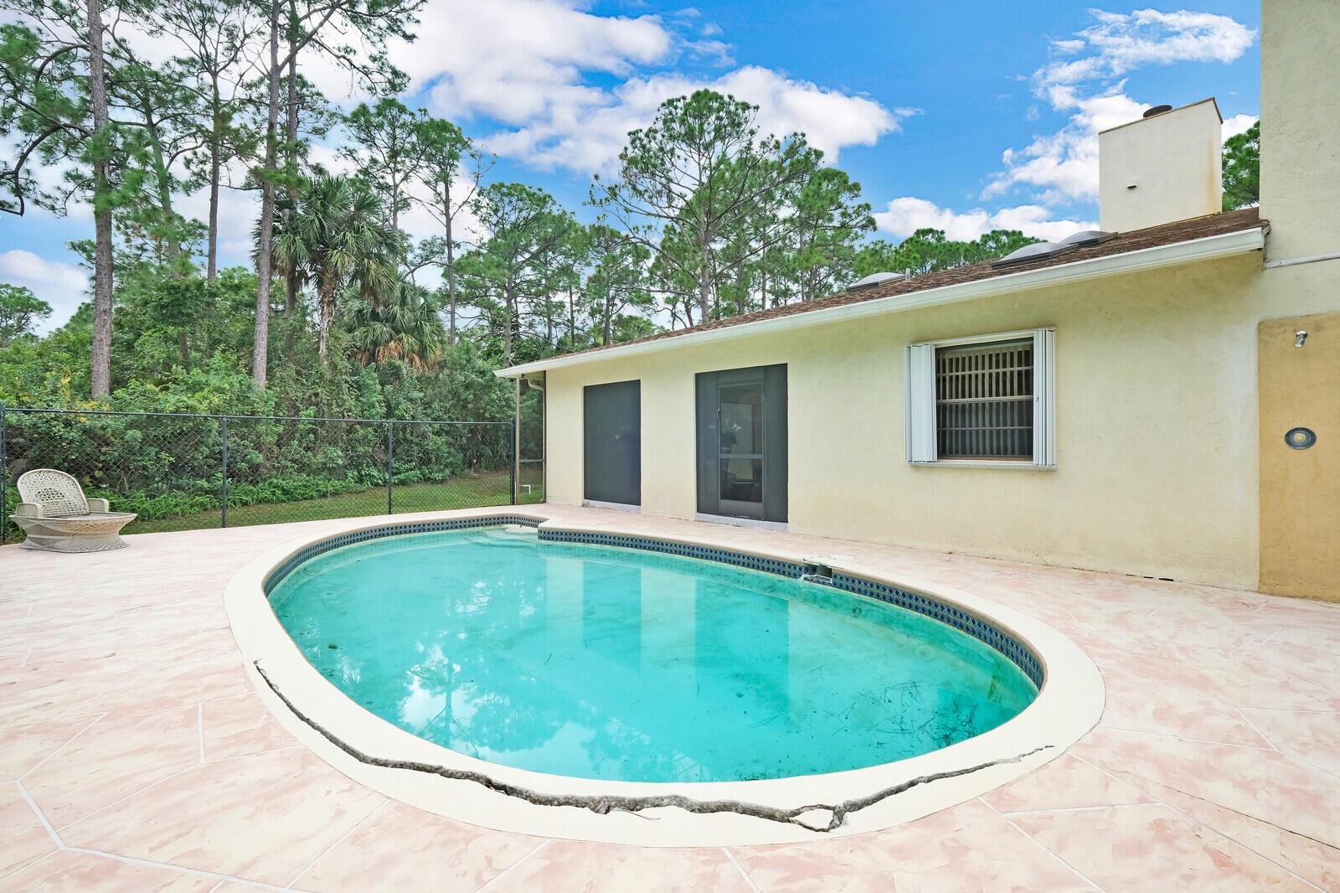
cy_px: 446
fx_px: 558
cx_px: 670
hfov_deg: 100.4
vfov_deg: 77.3
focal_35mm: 15
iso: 1250
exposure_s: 1/70
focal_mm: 10
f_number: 11
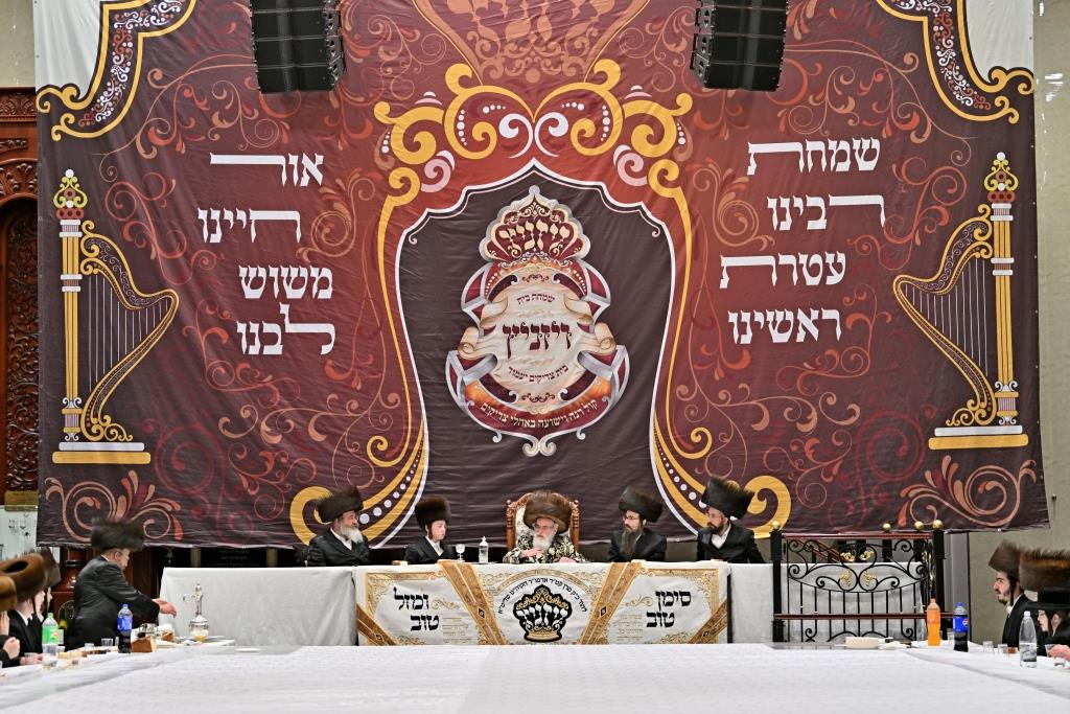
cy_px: 357
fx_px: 2081
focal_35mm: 70
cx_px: 535
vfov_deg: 19.5
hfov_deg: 28.8
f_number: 2.8
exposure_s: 1/320
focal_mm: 70
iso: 200
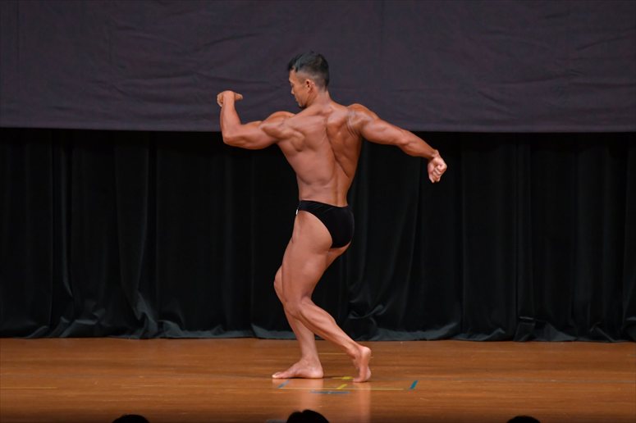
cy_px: 212
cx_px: 318
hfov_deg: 7.2
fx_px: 5033
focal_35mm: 285
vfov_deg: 4.8
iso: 4000
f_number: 5.6
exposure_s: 1/400
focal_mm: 190
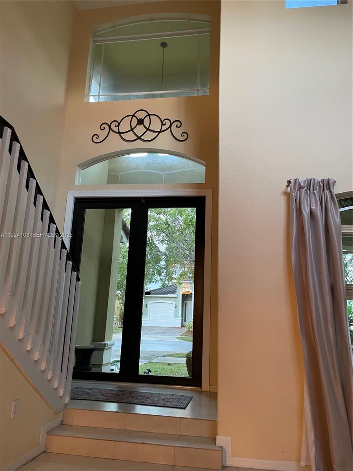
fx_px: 354
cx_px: 176
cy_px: 236
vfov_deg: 67.3
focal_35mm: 26
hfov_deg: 53.1
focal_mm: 4.2
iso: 500
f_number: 1.6
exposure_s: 1/60
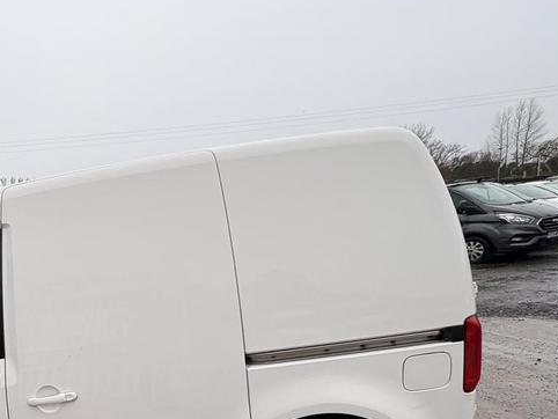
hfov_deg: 59.0
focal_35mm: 26
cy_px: 328
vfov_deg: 50.3
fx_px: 419
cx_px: 73
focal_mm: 2.22
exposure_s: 1/107
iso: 40
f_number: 2.2
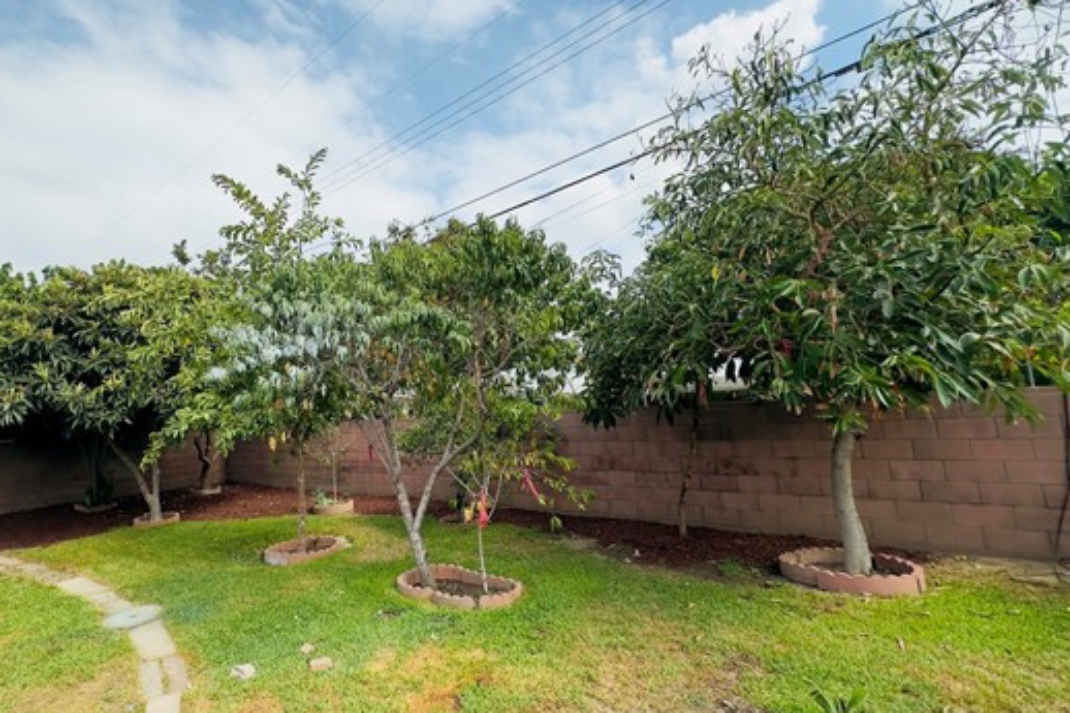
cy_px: 339
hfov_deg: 88.6
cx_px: 415
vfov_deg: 67.3
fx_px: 535
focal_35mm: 18
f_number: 2.2
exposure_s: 1/2304
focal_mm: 2.22
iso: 50
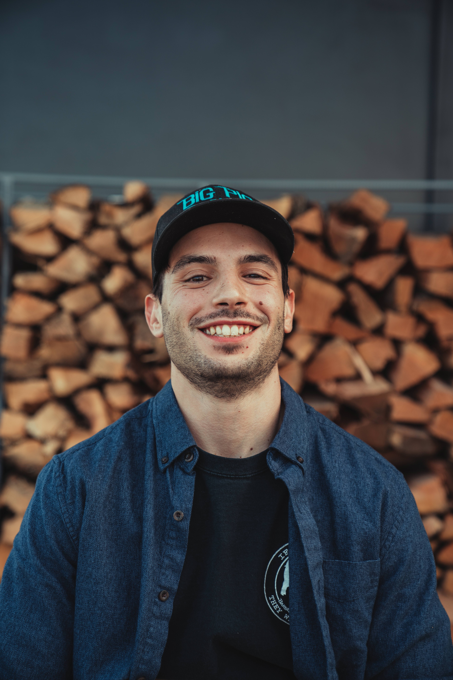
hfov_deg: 20.0
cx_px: 226
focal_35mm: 68
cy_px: 340
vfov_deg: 29.7
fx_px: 1283
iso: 80
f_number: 3.2
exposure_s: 1/320
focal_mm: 68
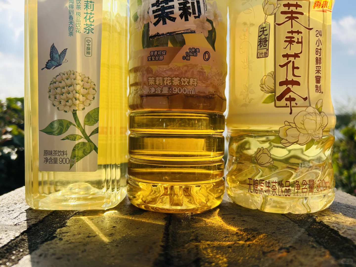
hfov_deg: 67.3
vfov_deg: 53.1
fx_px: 267
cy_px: 134
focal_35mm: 26
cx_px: 178
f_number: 1.5
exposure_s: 1/3968
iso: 50
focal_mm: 5.7
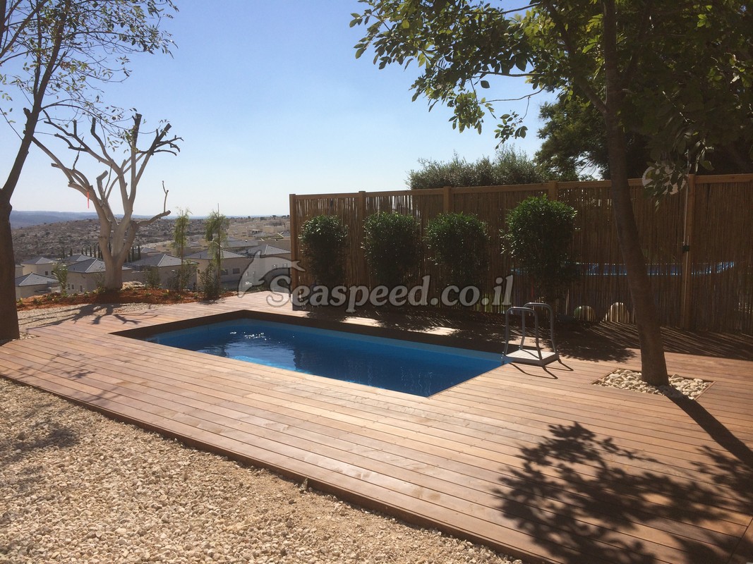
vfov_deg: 46.8
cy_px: 282
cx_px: 376
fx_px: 653
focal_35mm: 30
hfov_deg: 60.0
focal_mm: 4.12
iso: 40
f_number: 2.2
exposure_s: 1/4566
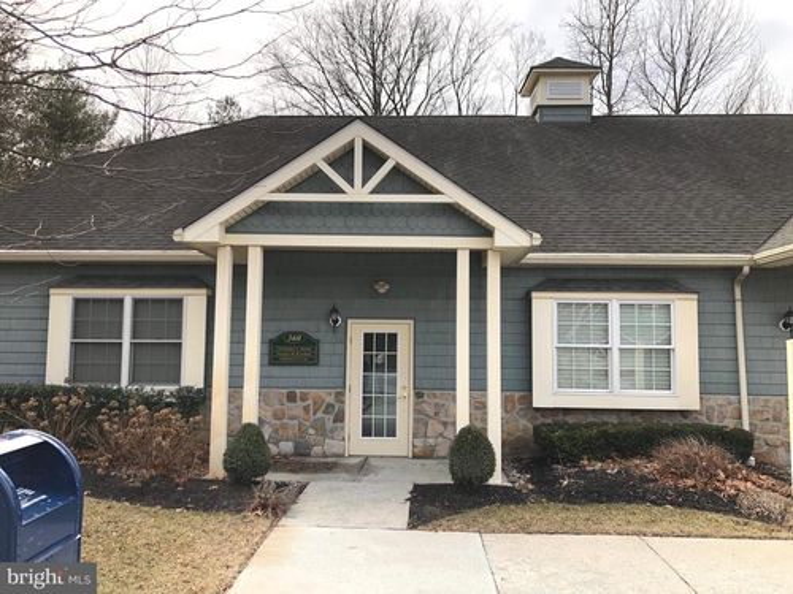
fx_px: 641
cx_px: 396
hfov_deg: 63.4
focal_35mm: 28
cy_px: 297
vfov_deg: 49.7
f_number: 1.8
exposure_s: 1/917
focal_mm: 4
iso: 20
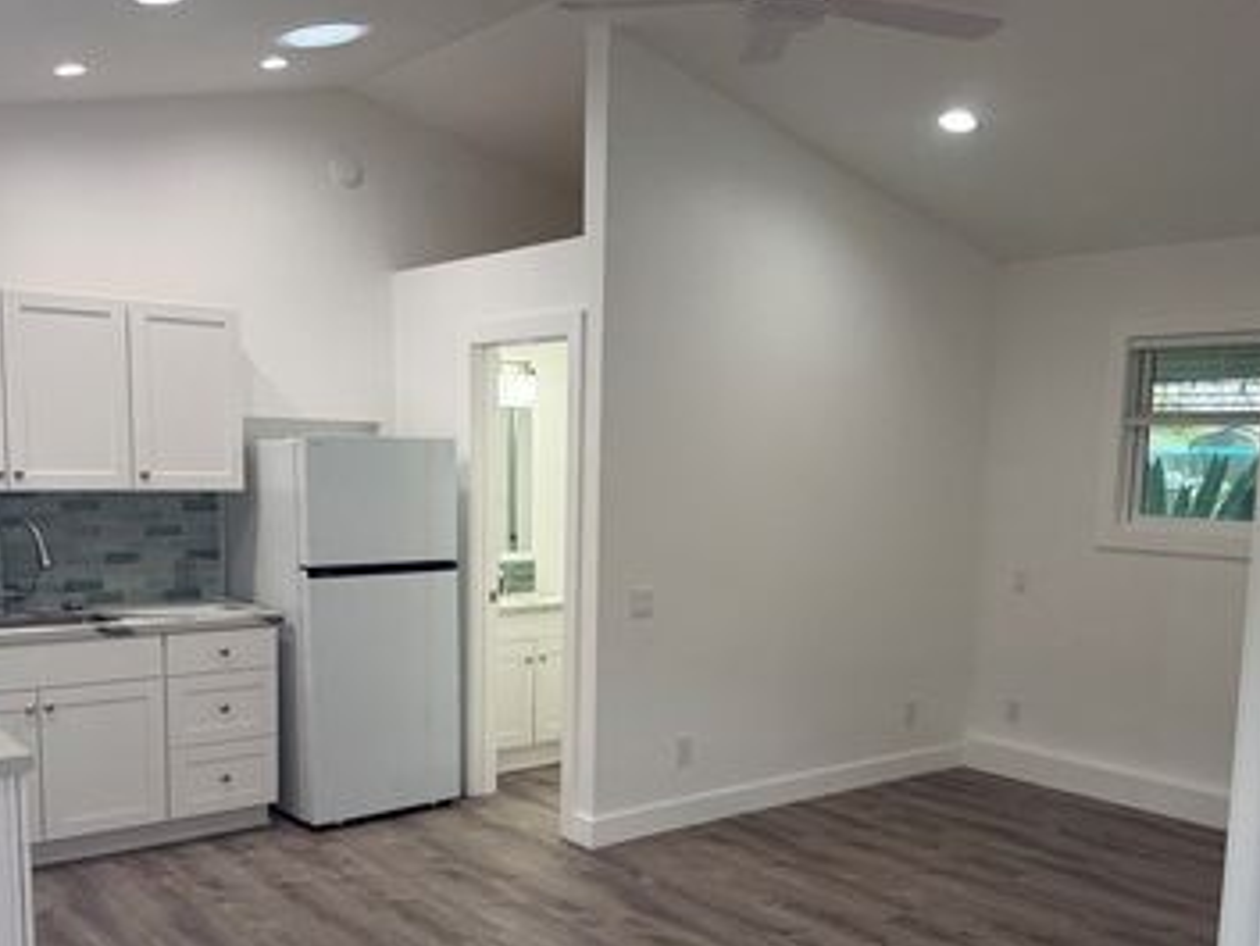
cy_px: 602
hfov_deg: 53.9
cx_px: 632
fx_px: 1238
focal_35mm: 34
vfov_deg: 41.5
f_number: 1.78
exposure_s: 1/120
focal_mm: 6.76
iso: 64
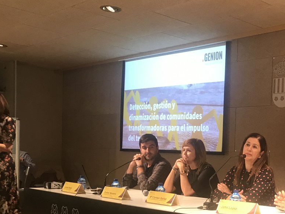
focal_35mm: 54
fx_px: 444
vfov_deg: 26.5
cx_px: 255
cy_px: 175
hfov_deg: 33.7
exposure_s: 1/17
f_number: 1.8
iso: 50
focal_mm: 3.99
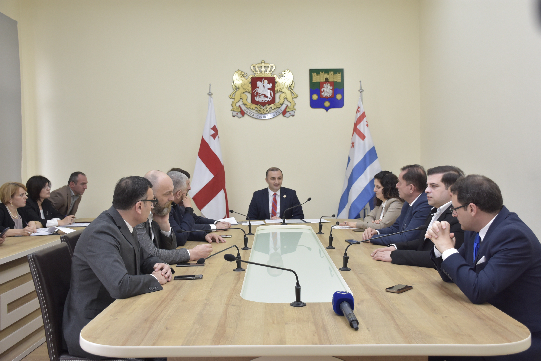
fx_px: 541
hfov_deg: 53.1
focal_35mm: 36
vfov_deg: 36.9
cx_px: 270
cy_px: 180
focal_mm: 24
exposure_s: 1/125
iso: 800
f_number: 3.8
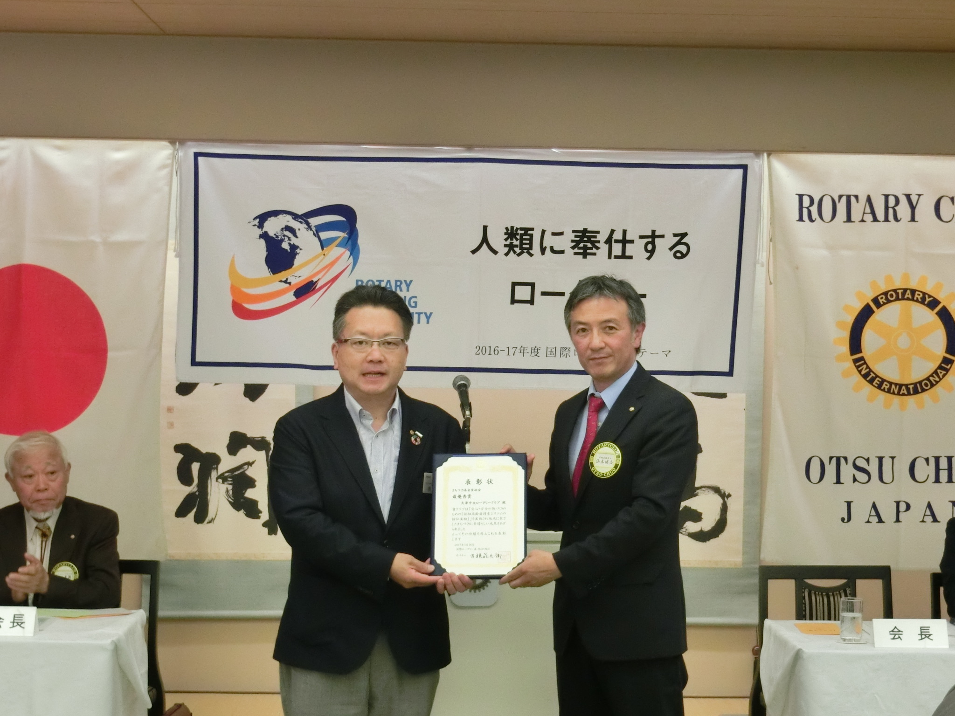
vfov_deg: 18.4
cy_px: 358
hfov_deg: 24.4
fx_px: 2207
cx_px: 478
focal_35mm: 80
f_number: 5.4
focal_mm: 14.3
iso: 800
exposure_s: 1/40
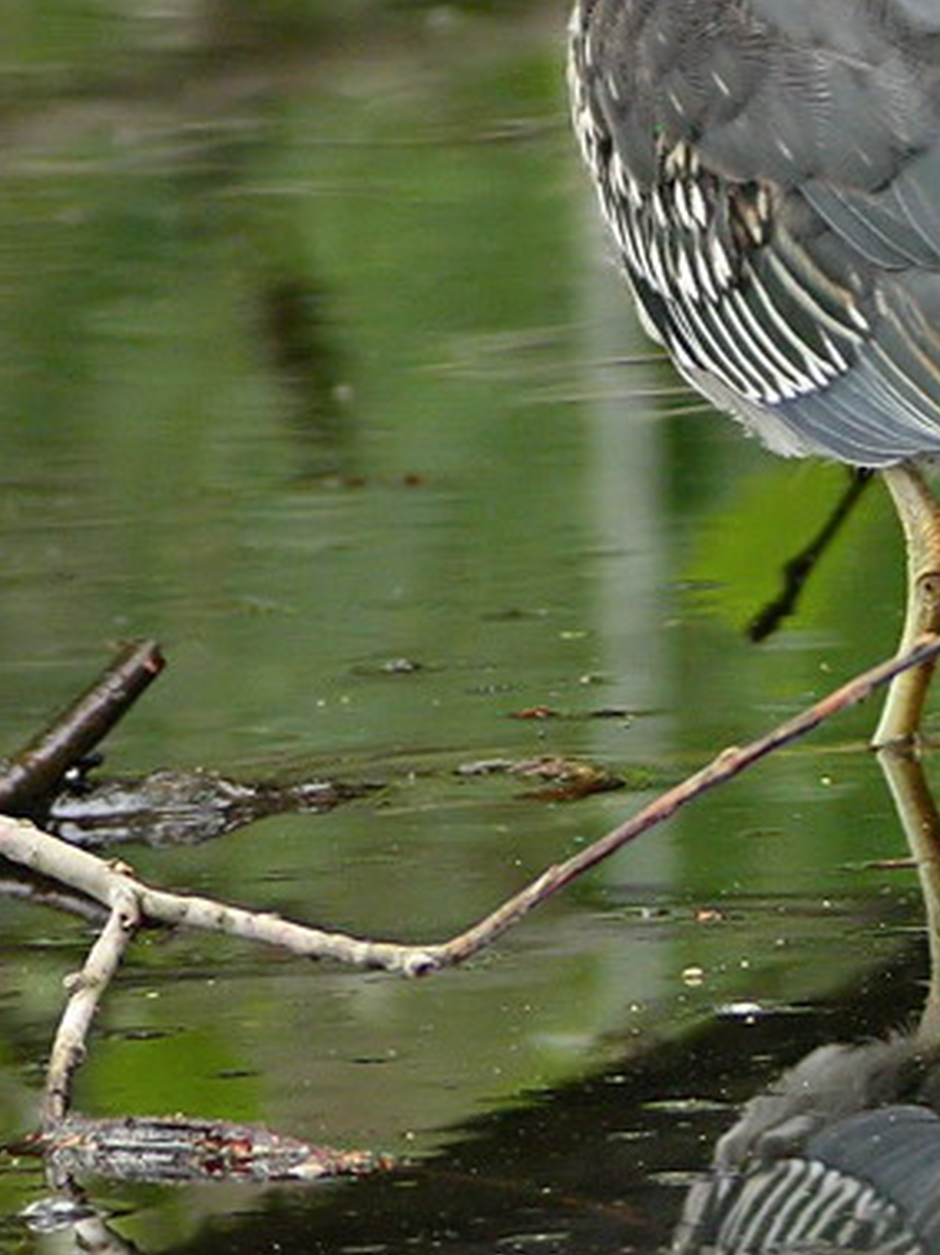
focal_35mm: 196
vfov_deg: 10.1
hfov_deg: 7.6
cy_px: 414
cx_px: 708
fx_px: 7101
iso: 200
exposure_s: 1/60
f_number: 4.3
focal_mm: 24
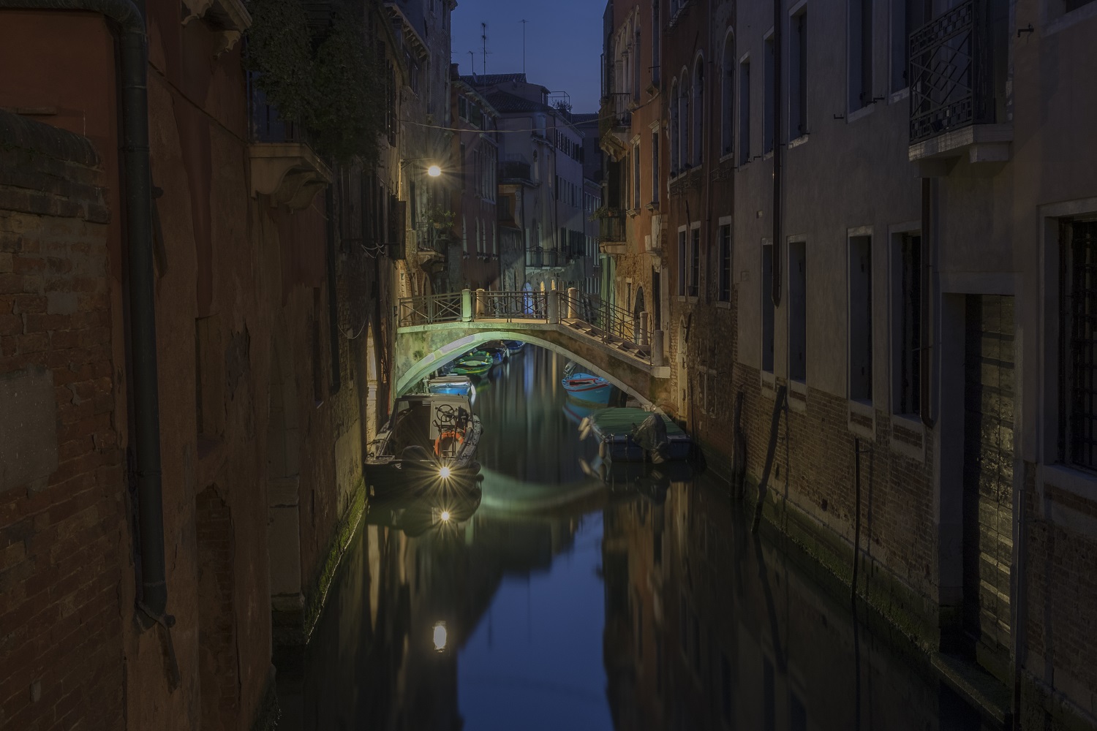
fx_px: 1158
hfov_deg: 50.7
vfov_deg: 35.1
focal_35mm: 38
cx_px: 548
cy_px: 366
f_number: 11
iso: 500
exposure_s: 30
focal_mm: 25.4
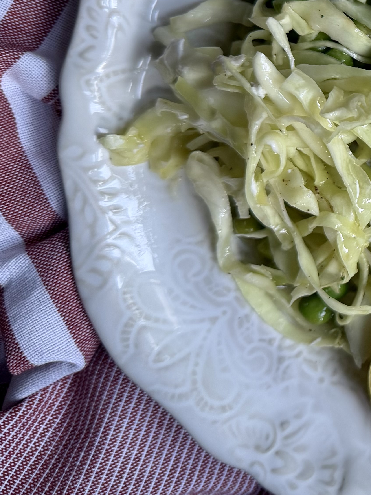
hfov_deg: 20.3
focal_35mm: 61
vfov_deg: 30.8
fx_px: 871
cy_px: 95
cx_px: 571
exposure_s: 1/121
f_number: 1.78
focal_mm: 6.76
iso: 100
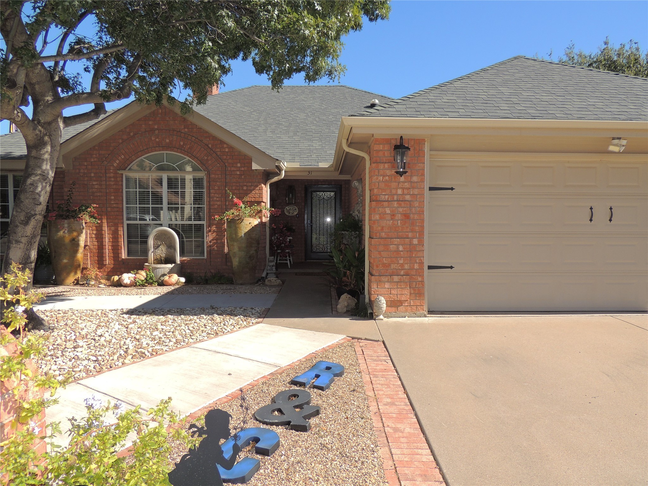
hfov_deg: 71.6
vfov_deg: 56.8
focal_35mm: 24
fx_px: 449
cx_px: 324
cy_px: 243
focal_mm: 4.3
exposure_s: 1/1000
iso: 100
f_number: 3
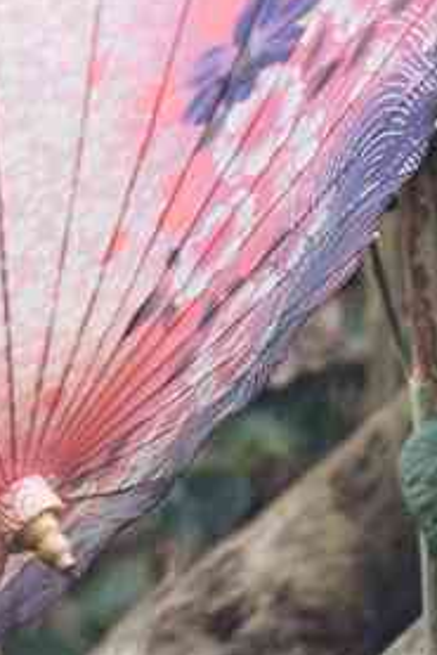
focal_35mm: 681
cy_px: -991
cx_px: -487
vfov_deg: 3.0
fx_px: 12383
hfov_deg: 2.0
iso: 200
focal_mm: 105
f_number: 1.4
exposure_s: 1/160
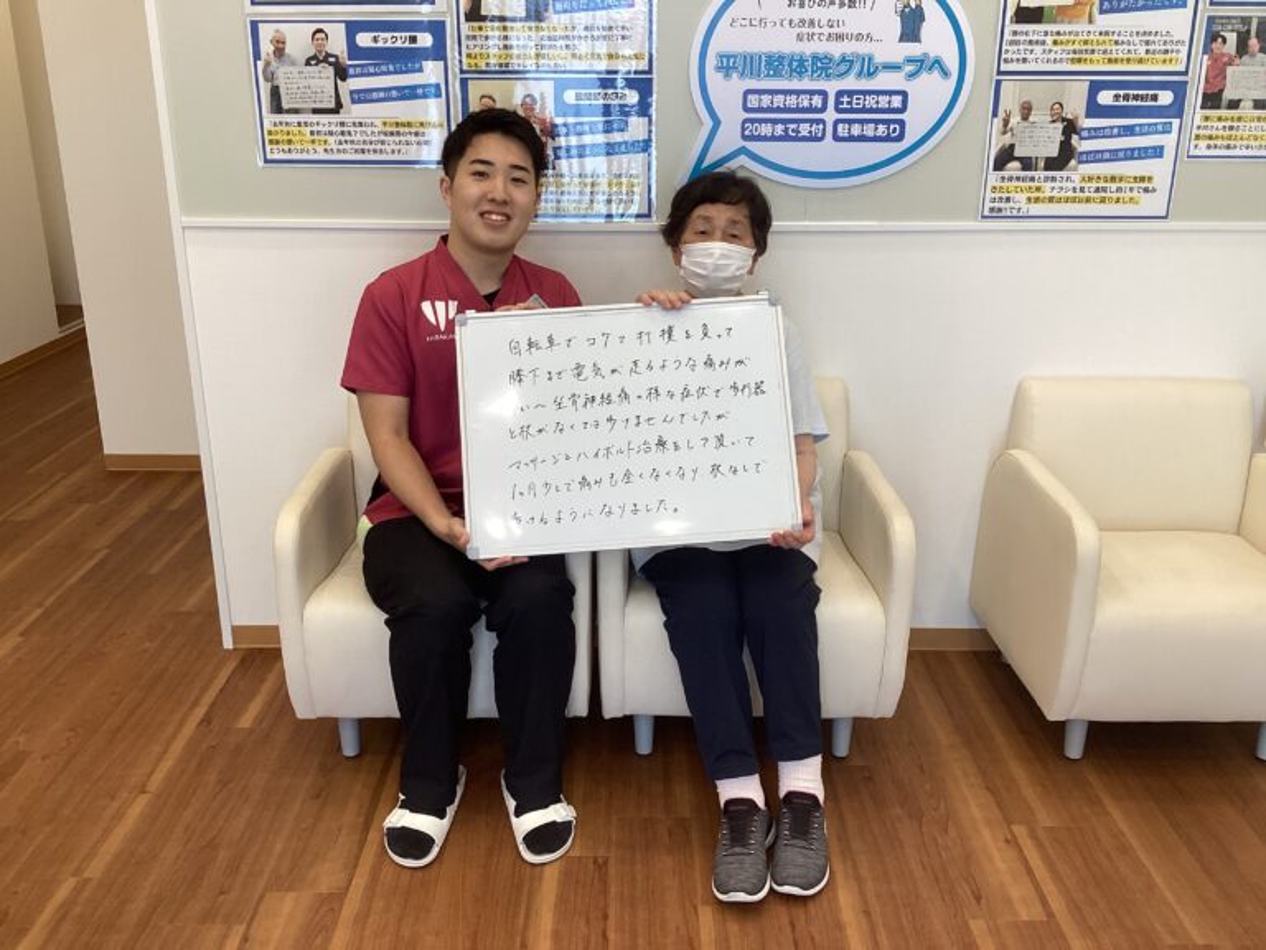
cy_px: 475
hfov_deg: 58.4
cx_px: 633
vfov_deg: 45.4
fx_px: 1134
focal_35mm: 31
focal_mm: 3.3
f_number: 2.4
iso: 50
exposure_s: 1/50
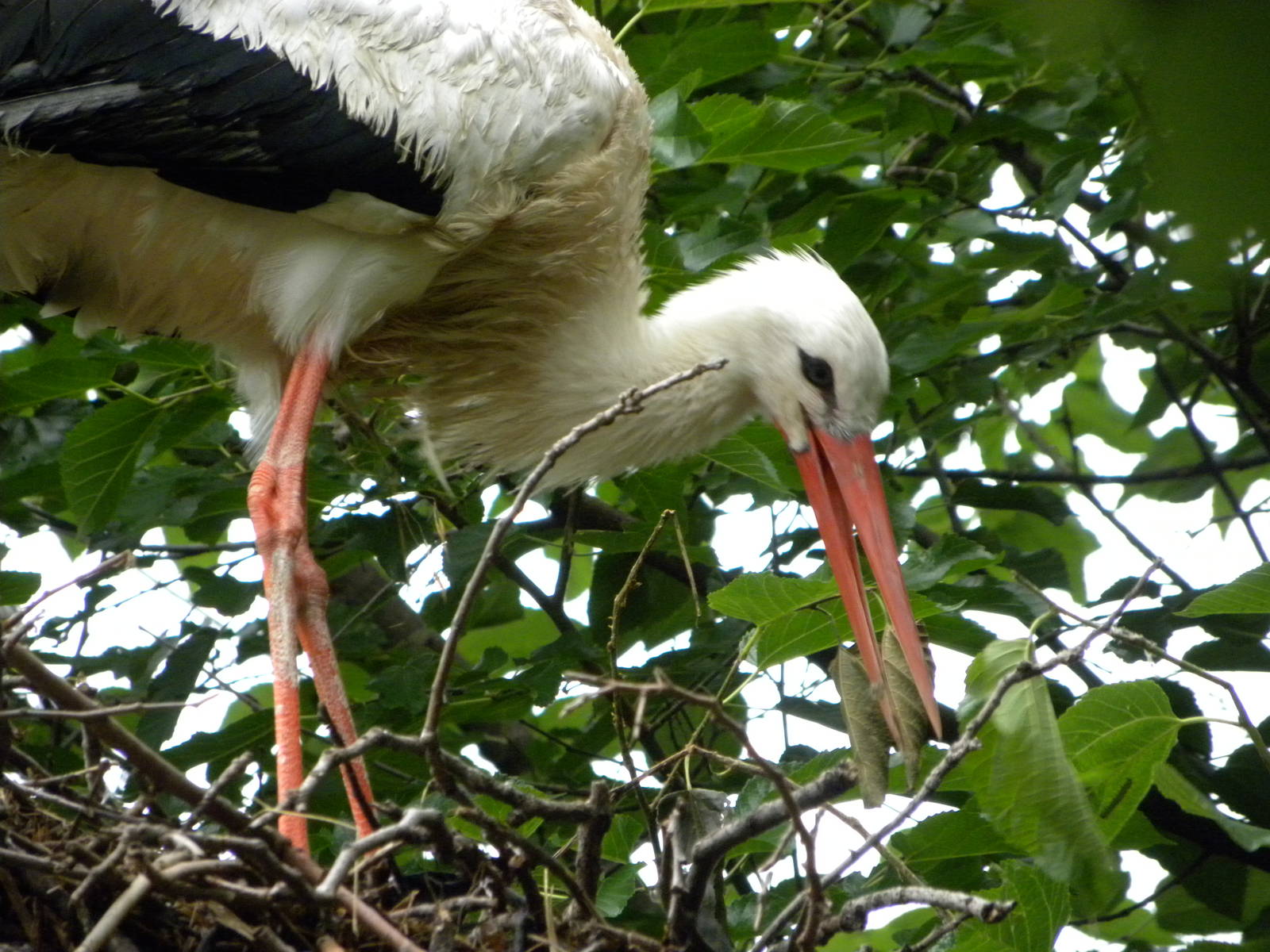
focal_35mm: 481
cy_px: 476
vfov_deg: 3.1
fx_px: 17647
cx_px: 635
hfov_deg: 4.1
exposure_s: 1/110
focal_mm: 85.6
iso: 400
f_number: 5
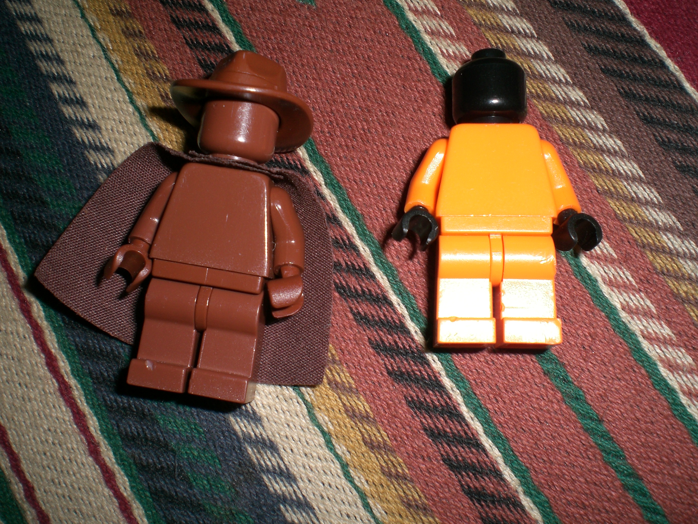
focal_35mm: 38
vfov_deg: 37.7
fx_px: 766
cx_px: 349
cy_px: 262
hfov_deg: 49.0
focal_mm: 6.3
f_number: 4.4
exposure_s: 1/60
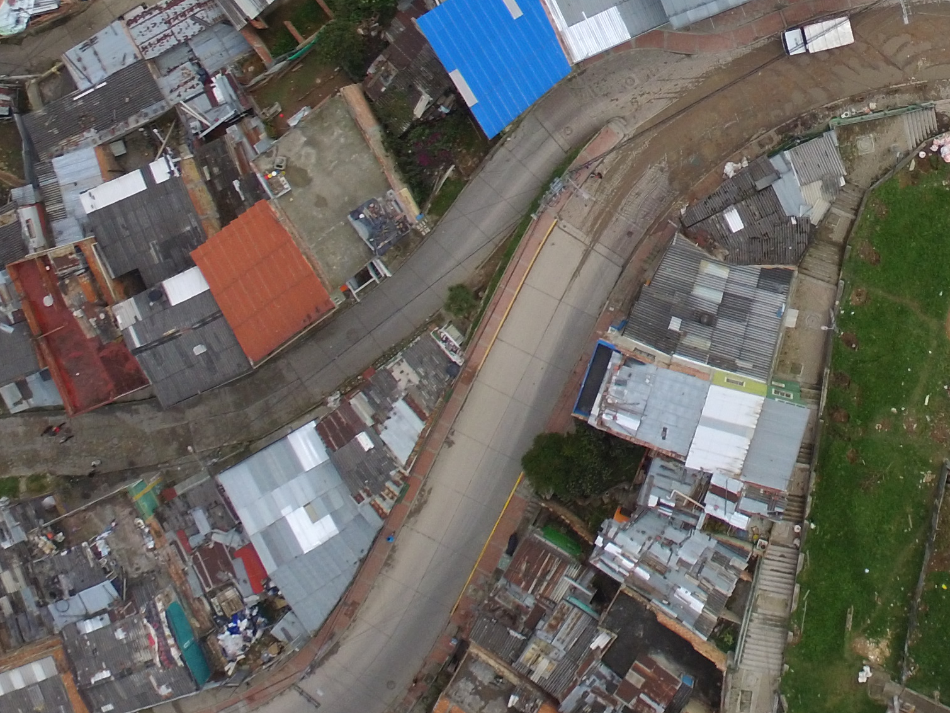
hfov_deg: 34.6
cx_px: 815
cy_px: 9
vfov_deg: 26.2
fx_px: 1455
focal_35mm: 53
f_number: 2.8
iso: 100
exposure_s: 1/1218
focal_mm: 3.61
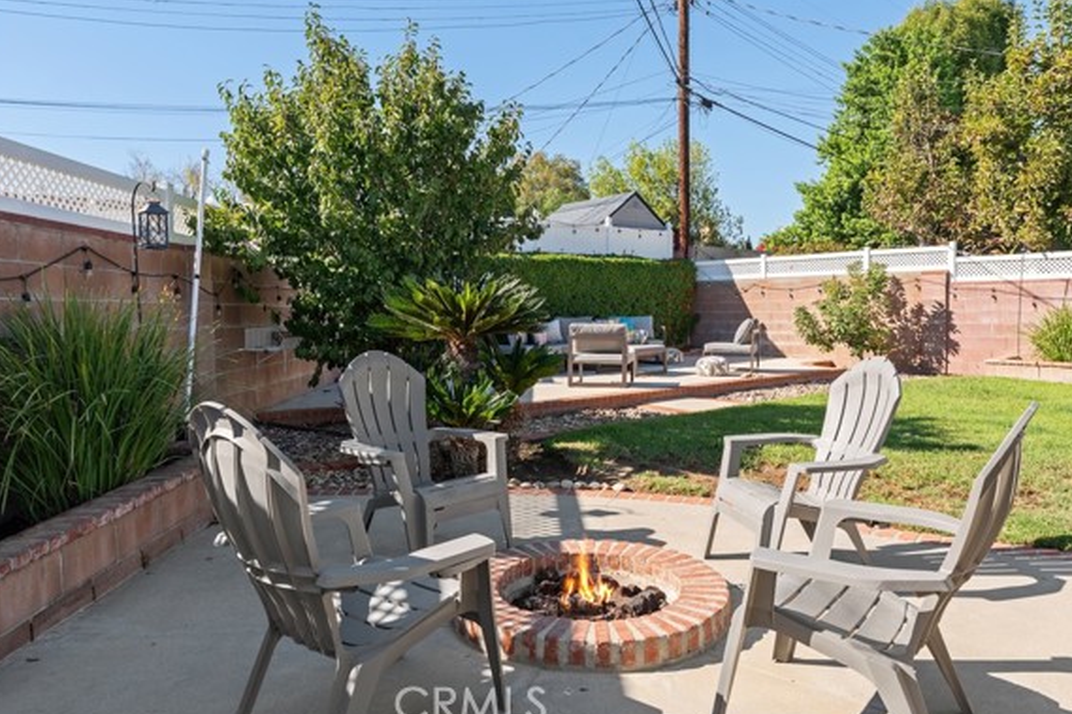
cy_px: 329
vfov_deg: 47.9
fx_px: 804
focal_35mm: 27
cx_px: 590
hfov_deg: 67.2
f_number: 8
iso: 160
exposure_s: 1/320
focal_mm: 24
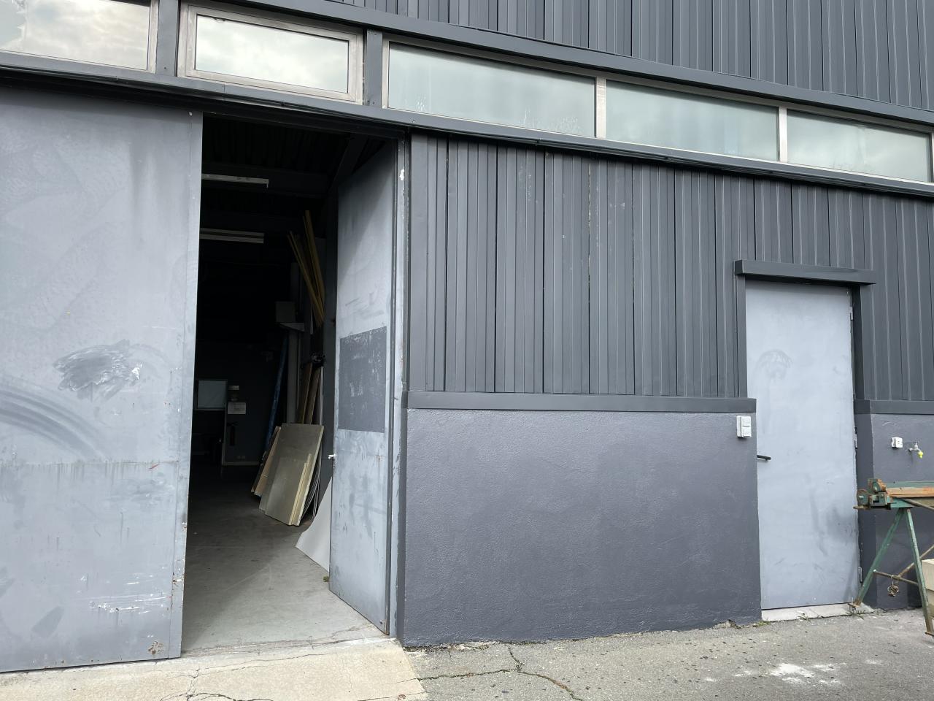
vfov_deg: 53.1
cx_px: 467
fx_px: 702
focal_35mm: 26
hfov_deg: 67.3
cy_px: 350
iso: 32
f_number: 1.6
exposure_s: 1/1401
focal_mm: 4.2
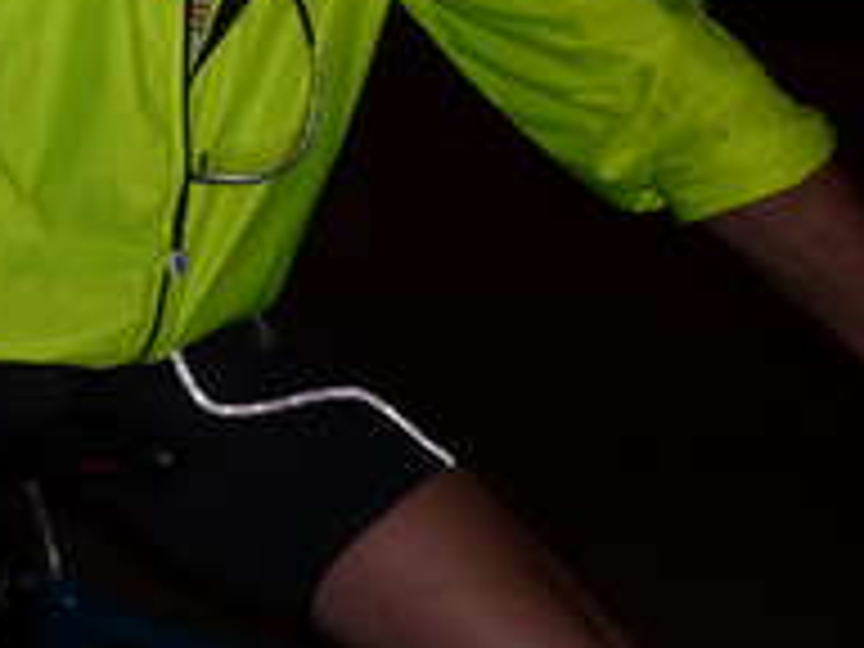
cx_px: -297
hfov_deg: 22.1
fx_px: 1947
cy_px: -27
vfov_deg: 18.3
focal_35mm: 78
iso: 100
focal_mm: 4.1
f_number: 3.3
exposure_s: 1/30
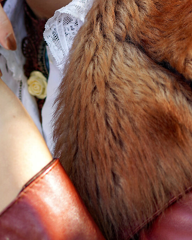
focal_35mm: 147
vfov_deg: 13.0
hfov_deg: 10.5
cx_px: 23
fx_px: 1044
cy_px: 5
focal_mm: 45
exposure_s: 1/250
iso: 100
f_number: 2
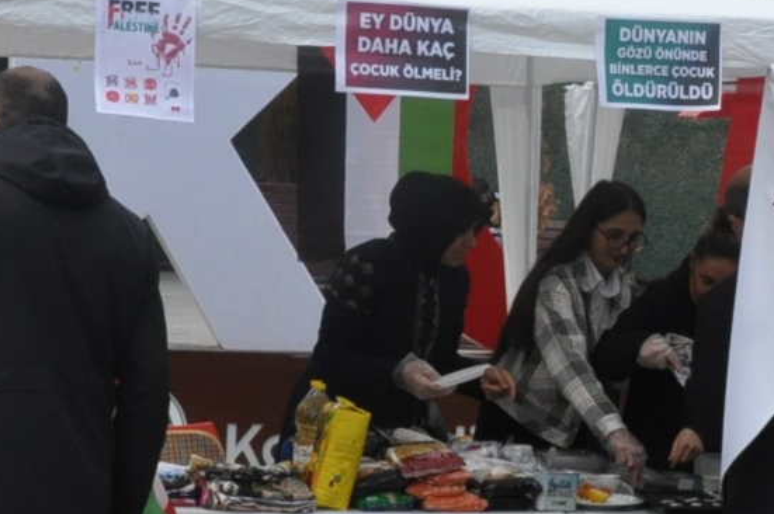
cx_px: 868
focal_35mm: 146
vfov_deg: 9.4
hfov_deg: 13.8
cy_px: 305
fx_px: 3134
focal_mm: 25
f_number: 13
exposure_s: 1/640
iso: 1250
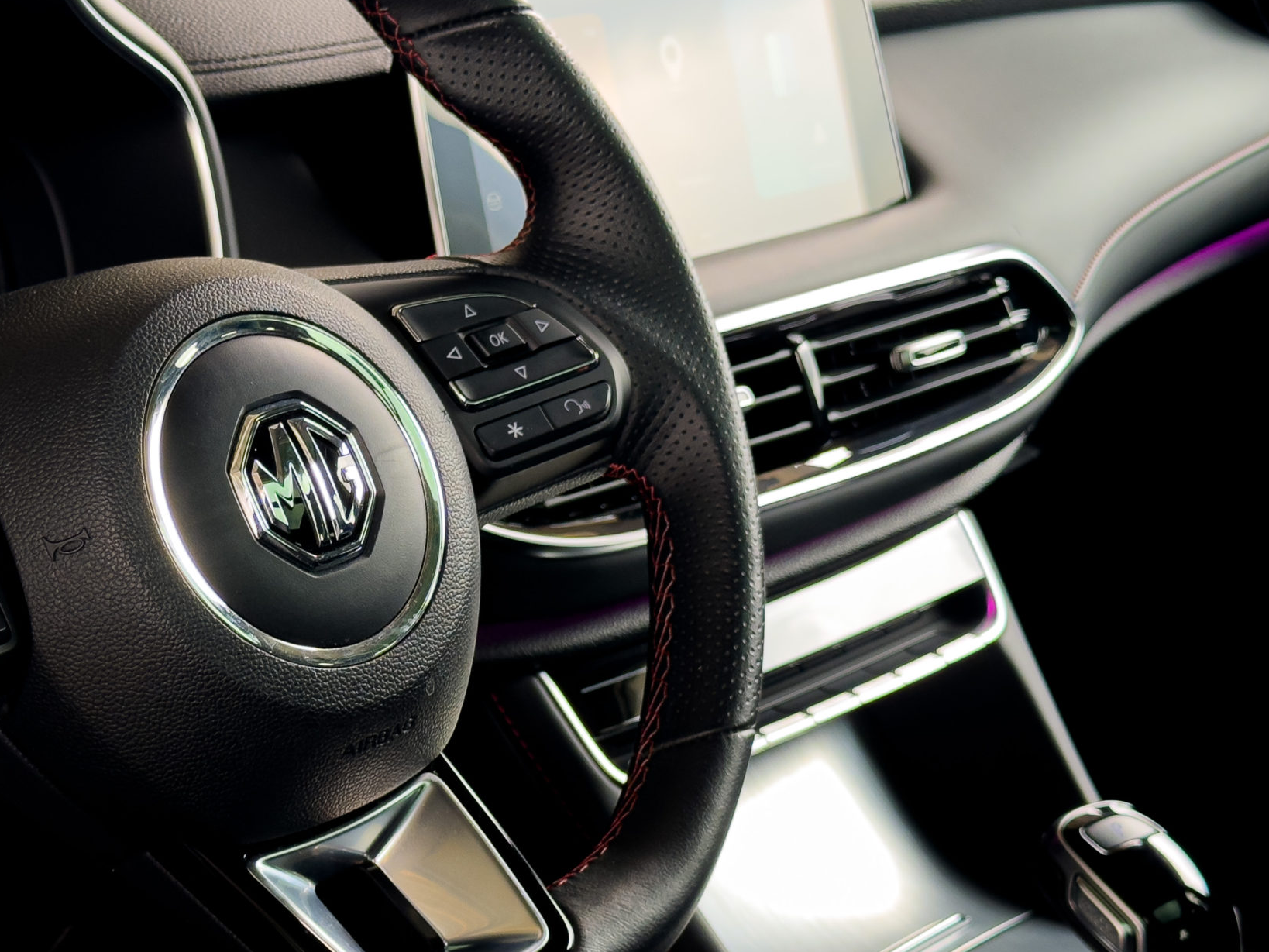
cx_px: 344
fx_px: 2750
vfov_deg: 19.6
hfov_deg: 25.7
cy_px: 484
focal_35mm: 75
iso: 80
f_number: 1.8
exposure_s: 1/60
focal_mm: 6.86
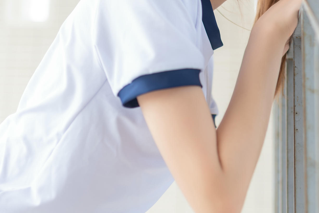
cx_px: 234
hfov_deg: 25.4
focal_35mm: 79
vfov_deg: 17.2
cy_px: 47
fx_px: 700
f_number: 1.8
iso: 100
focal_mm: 35
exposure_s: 1/640
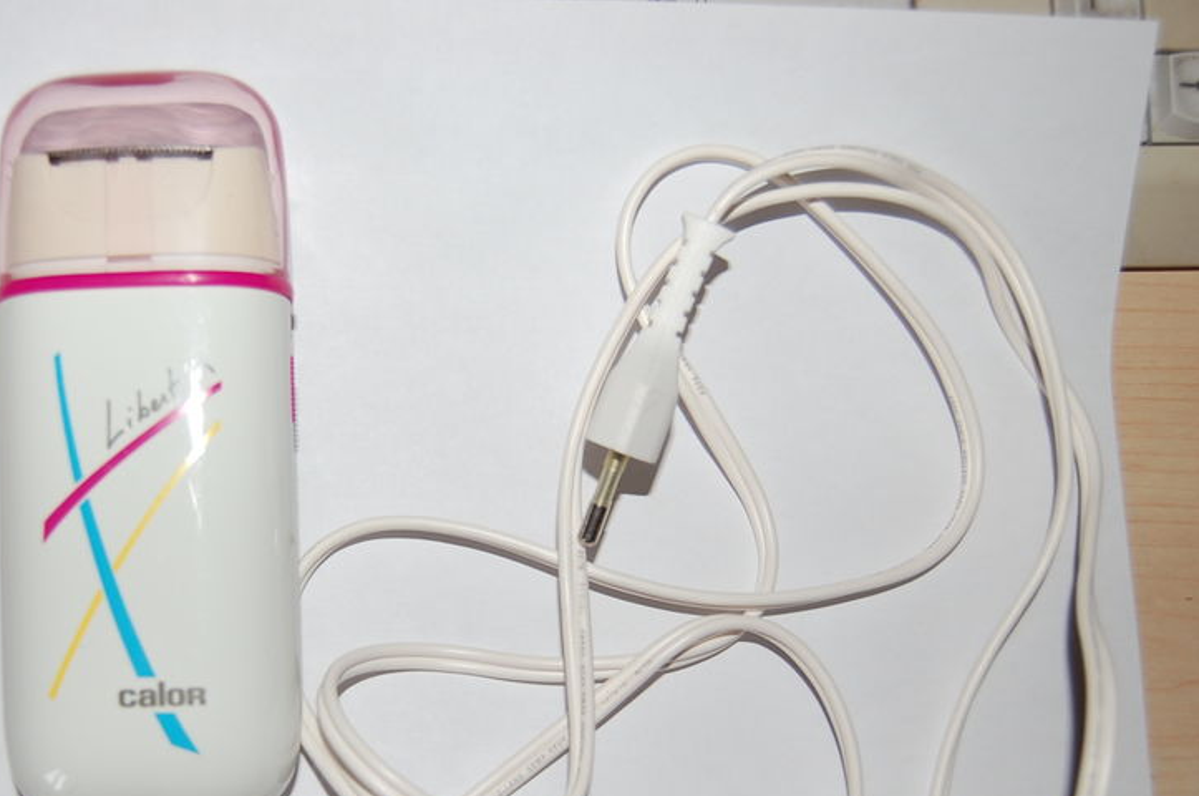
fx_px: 1586
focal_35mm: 48
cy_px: 535
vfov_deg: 28.0
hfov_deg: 40.8
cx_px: 390
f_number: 3.8
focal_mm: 23
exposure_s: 1/60
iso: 250
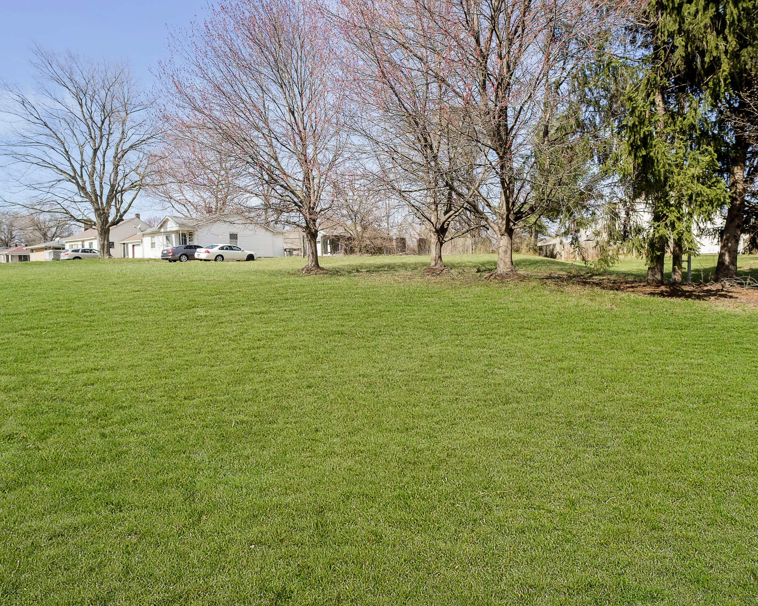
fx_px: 449
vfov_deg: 68.1
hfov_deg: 80.1
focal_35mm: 20
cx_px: 418
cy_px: 293
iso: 500
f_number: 4
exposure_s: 1/400
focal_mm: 11.5
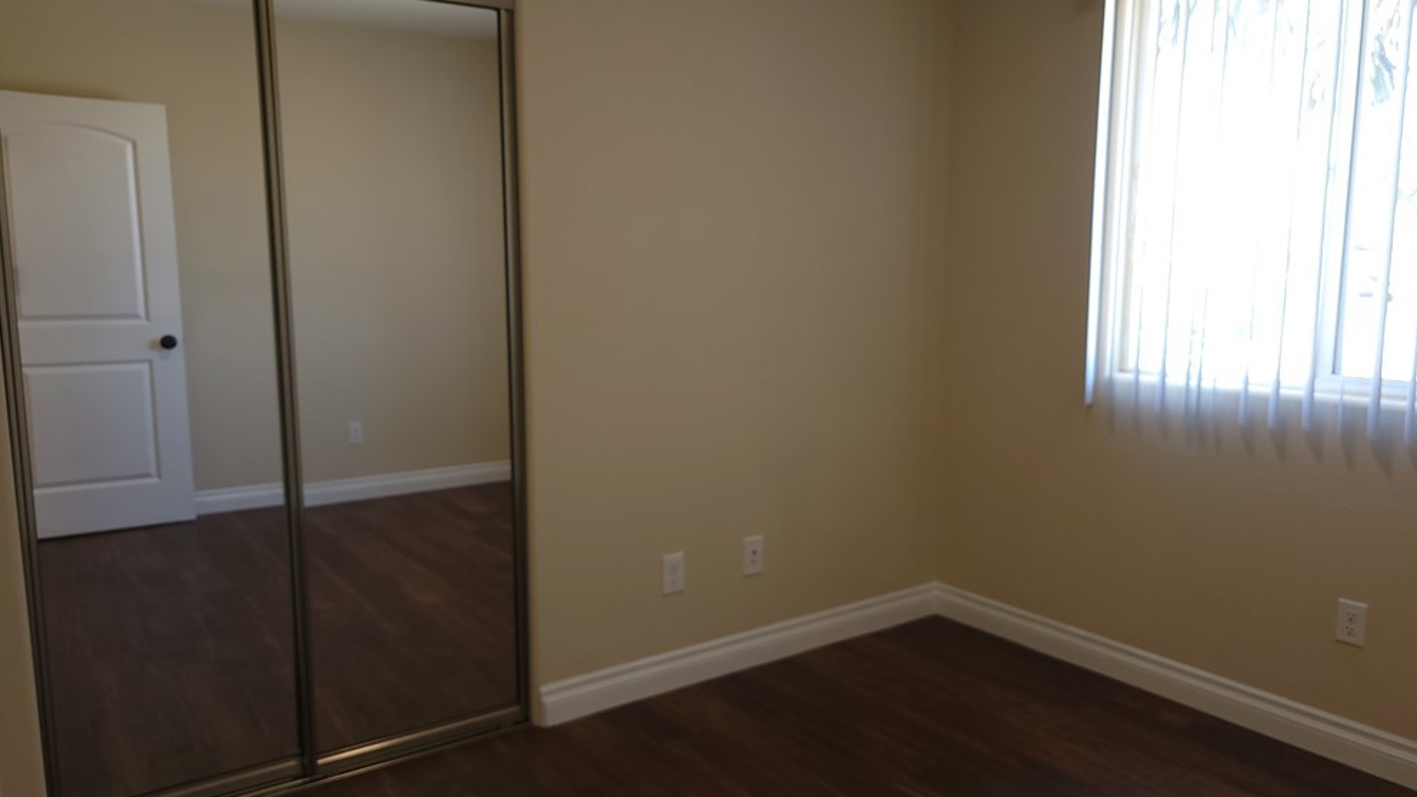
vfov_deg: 42.9
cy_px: 411
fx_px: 1014
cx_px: 703
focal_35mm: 27
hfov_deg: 69.9
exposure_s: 1/60
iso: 40
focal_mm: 6.7
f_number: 1.8
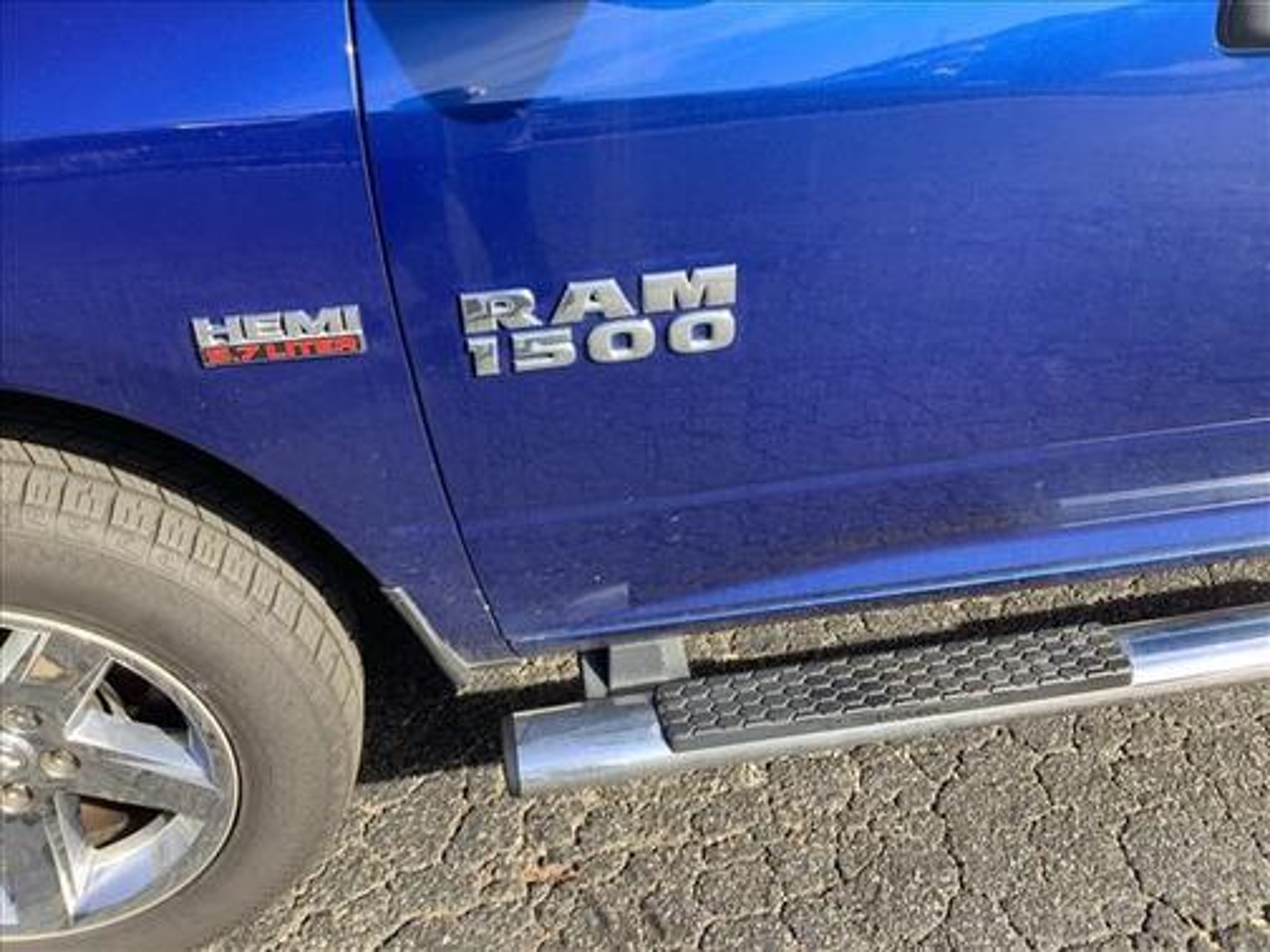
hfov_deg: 58.4
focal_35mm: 31
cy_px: 476
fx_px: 1137
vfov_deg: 45.4
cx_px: 635
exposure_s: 1/179
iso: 25
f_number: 2.4
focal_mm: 3.3
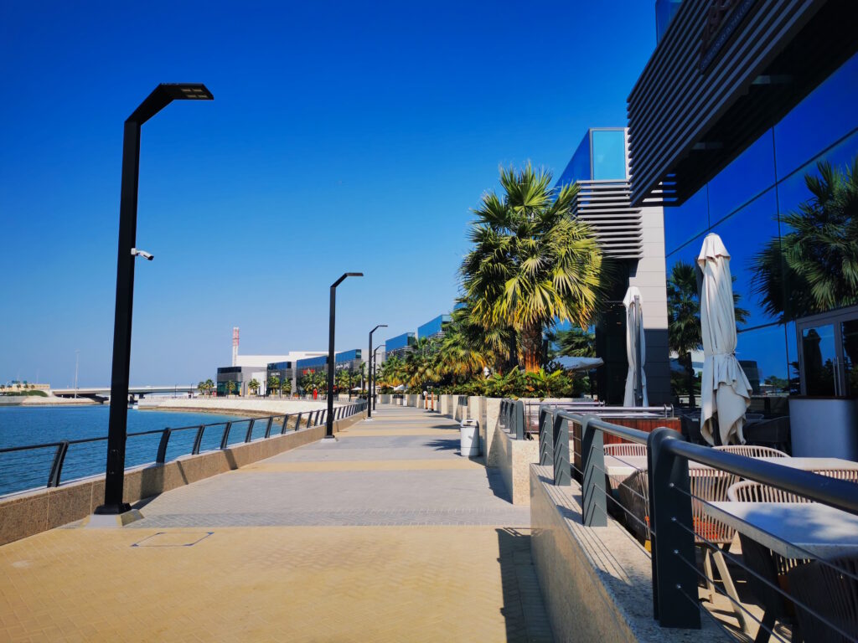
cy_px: 322
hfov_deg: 65.3
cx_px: 429
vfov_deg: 51.4
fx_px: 669
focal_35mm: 27
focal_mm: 5.58
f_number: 1.8
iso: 50
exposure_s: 1/3344
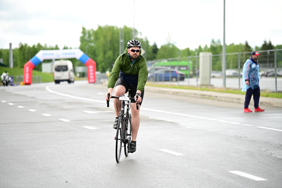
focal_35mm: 135
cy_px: 94
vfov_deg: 10.1
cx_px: 141
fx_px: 1057
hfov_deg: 15.2
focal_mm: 135
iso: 250
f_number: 2.8
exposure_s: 1/1000
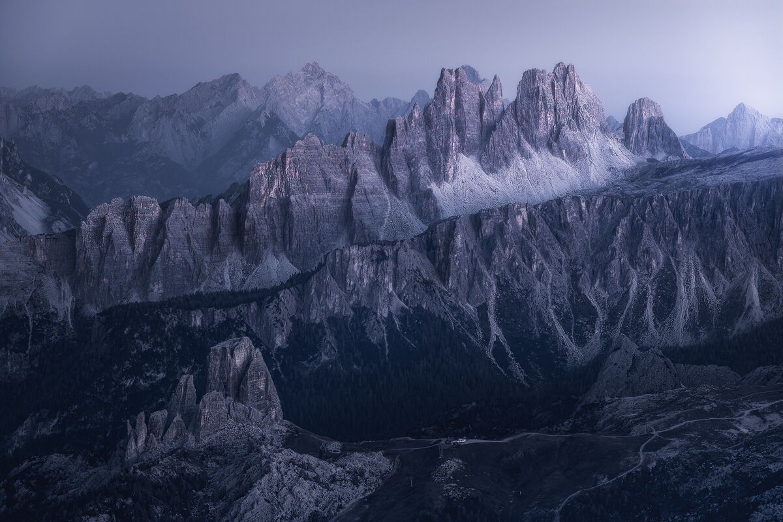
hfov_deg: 16.3
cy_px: 261
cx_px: 392
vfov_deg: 10.9
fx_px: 2740
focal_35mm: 126
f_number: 9
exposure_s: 3.2
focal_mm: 126
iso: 100
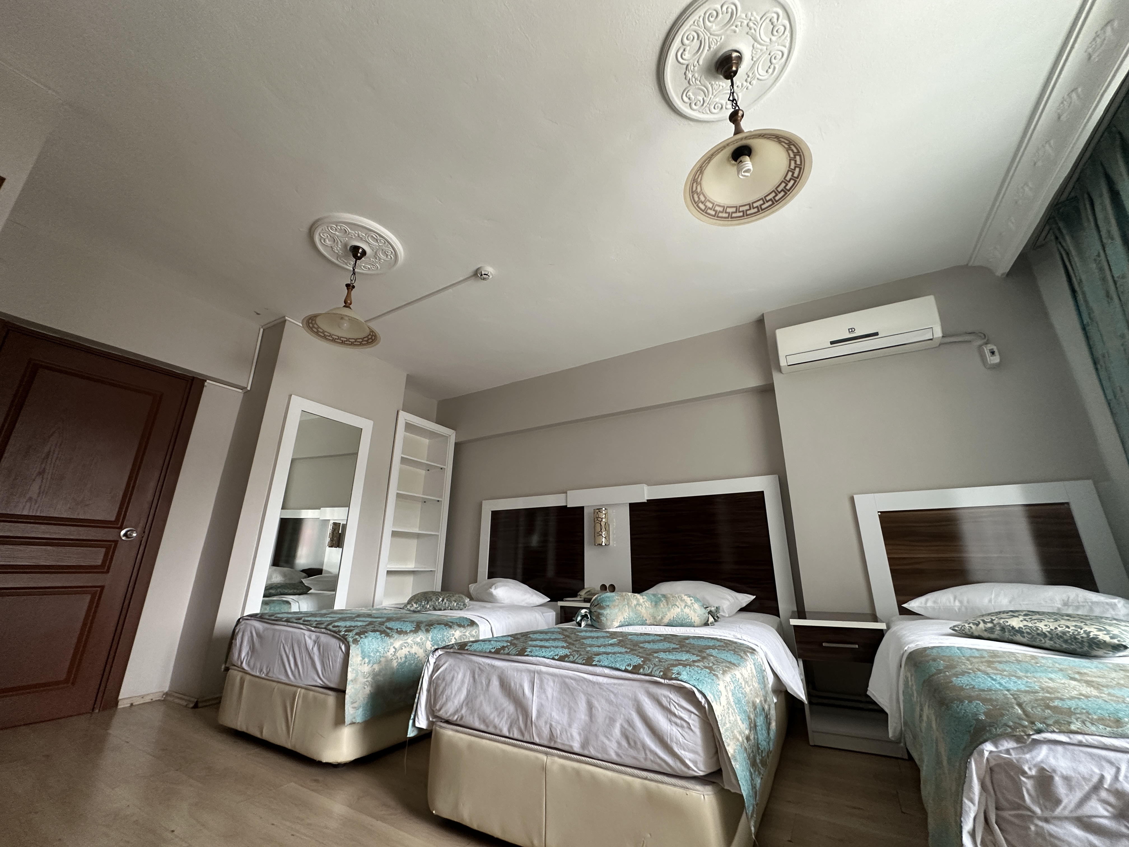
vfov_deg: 85.7
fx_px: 457
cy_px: 424
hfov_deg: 102.1
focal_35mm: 14
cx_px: 564
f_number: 2.2
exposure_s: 1/50
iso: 250
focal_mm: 2.22
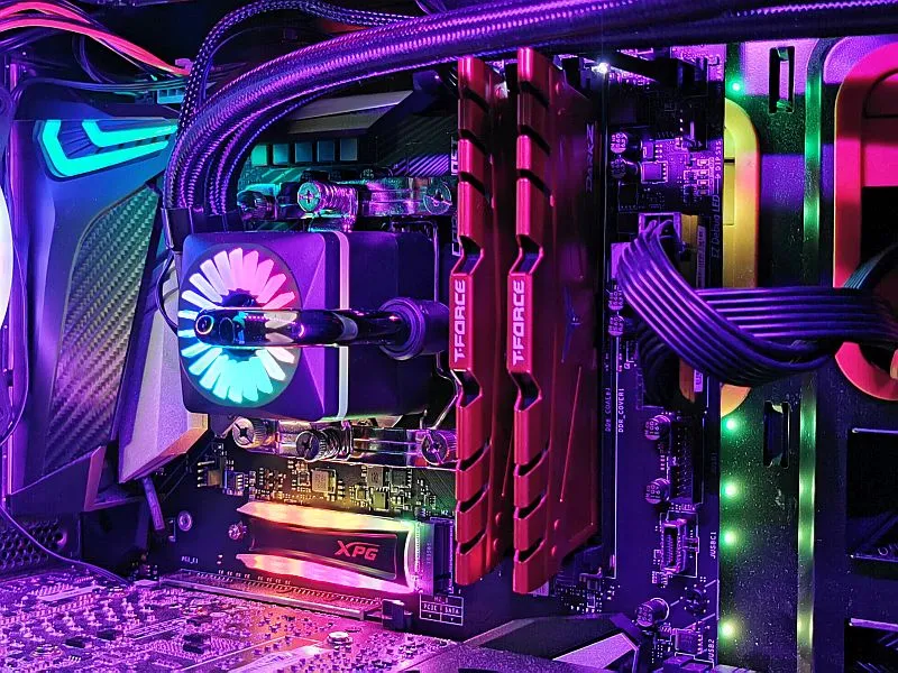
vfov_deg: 29.7
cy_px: 336
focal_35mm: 49
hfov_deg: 38.9
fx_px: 1271
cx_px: 449
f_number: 1.6
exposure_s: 5
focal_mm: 5.56
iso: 100
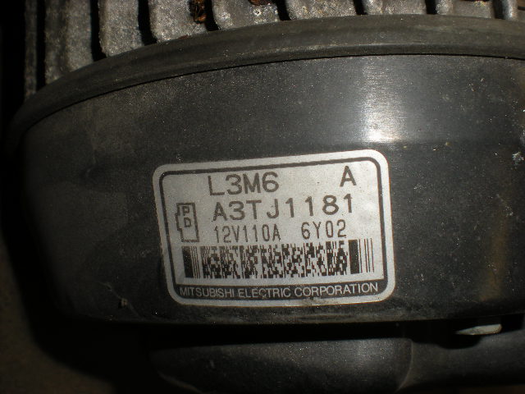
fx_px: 576
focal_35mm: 38
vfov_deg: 37.7
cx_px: 262
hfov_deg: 49.0
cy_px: 197
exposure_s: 1/60
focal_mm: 6.3
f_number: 4.6
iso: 64
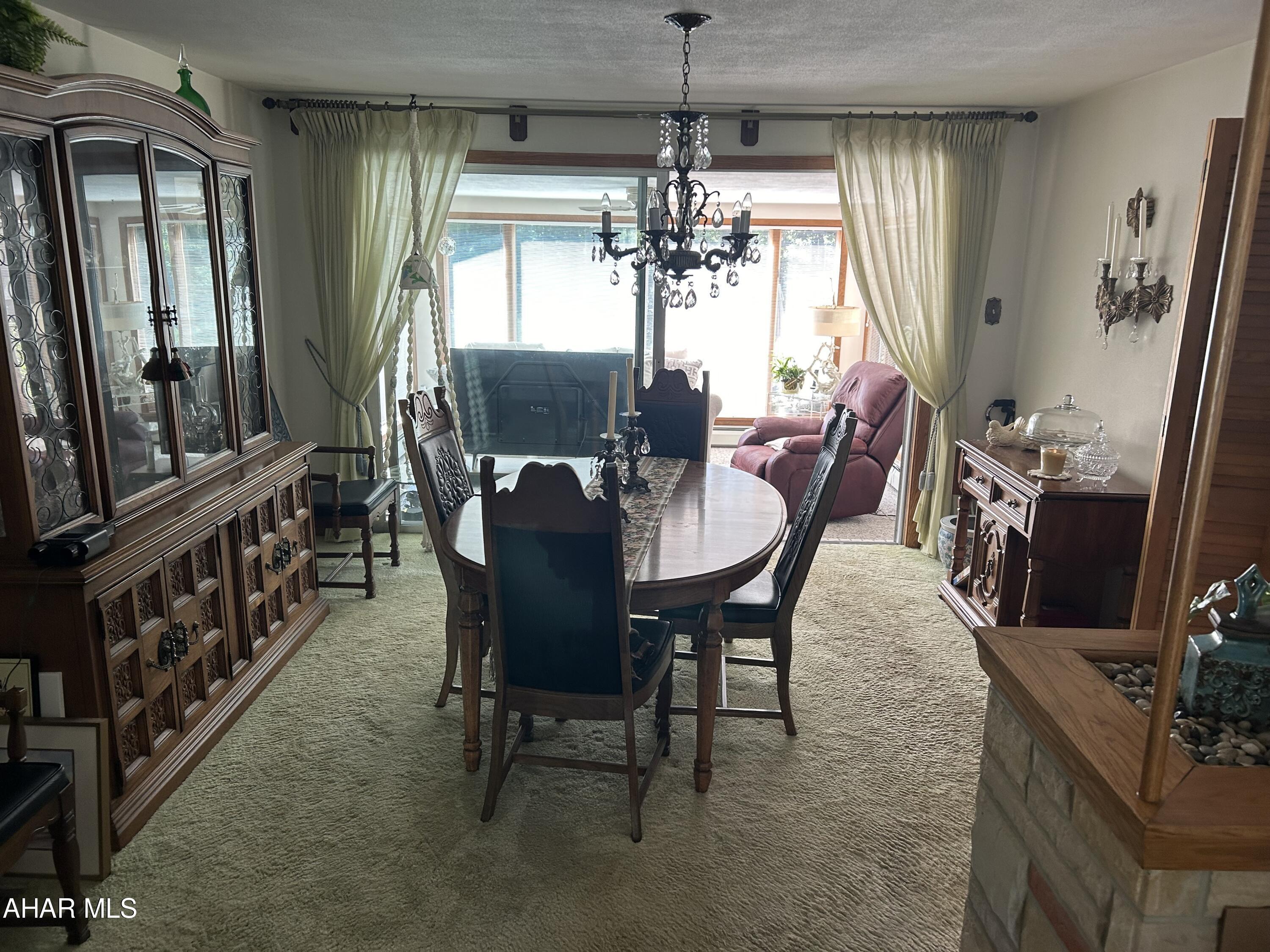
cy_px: 476
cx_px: 635
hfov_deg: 67.3
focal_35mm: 26
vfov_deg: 53.1
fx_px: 954
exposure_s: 1/121
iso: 125
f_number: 1.5
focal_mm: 5.7
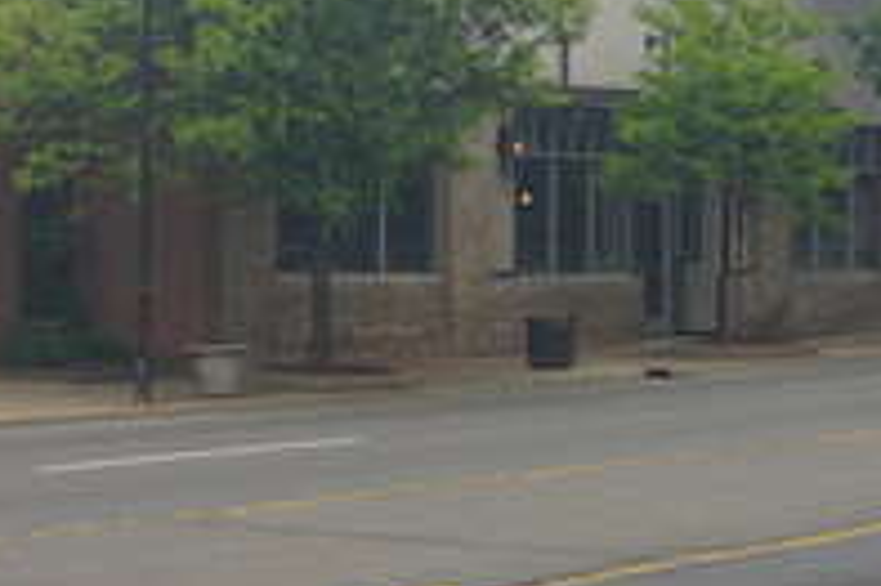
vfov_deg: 11.2
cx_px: 461
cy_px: 190
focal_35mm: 122
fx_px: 2983
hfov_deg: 16.8
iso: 100
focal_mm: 20
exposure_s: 1/100
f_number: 10
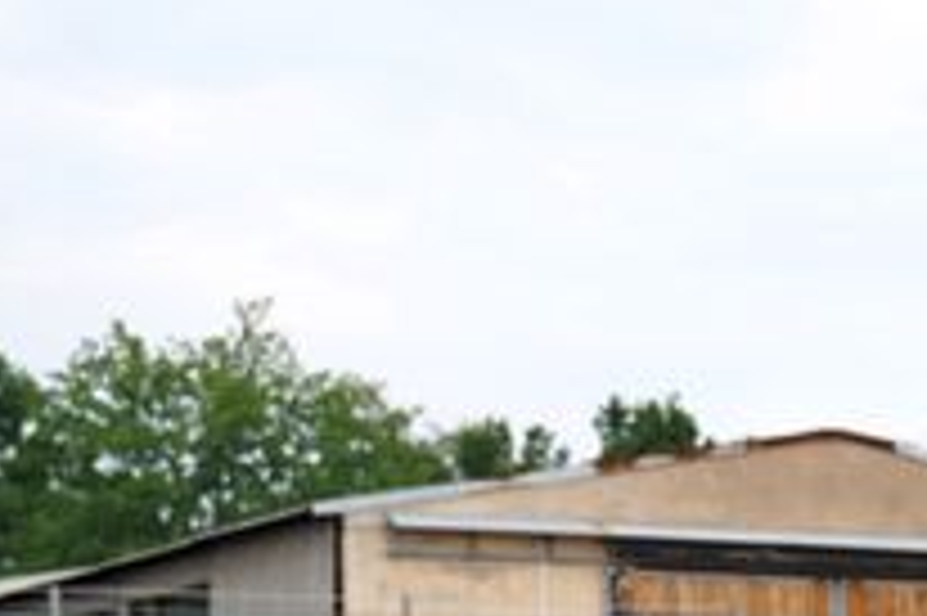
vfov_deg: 7.9
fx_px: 4220
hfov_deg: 11.7
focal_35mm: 164
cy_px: 1293
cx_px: 1611
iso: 100
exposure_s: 1/125
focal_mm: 33
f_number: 5
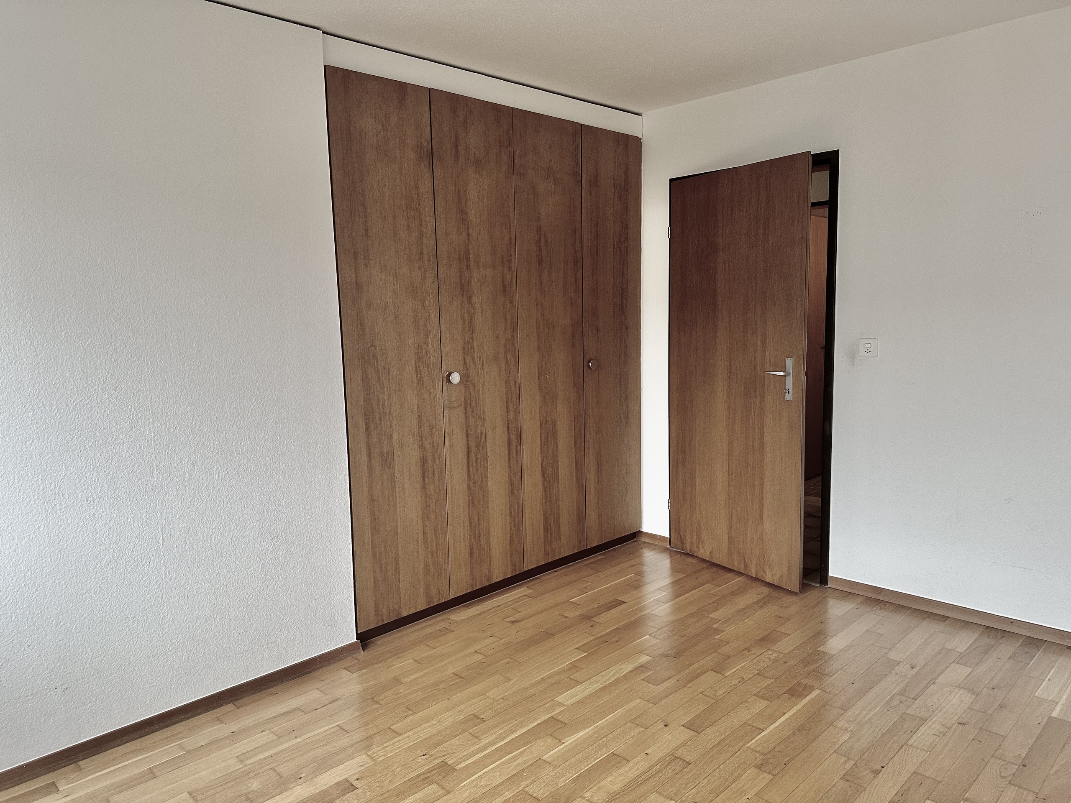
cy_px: 402
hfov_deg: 71.6
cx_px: 536
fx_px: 743
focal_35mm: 24
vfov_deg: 56.8
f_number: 1.78
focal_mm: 6.86
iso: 250
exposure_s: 1/96
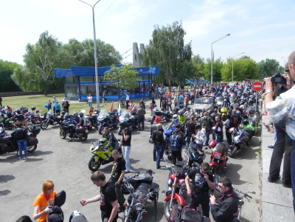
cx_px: 148
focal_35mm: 26
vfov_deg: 53.1
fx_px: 222
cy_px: 111
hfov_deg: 67.3
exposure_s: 1/323
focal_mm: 4.6
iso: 160
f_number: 7.1
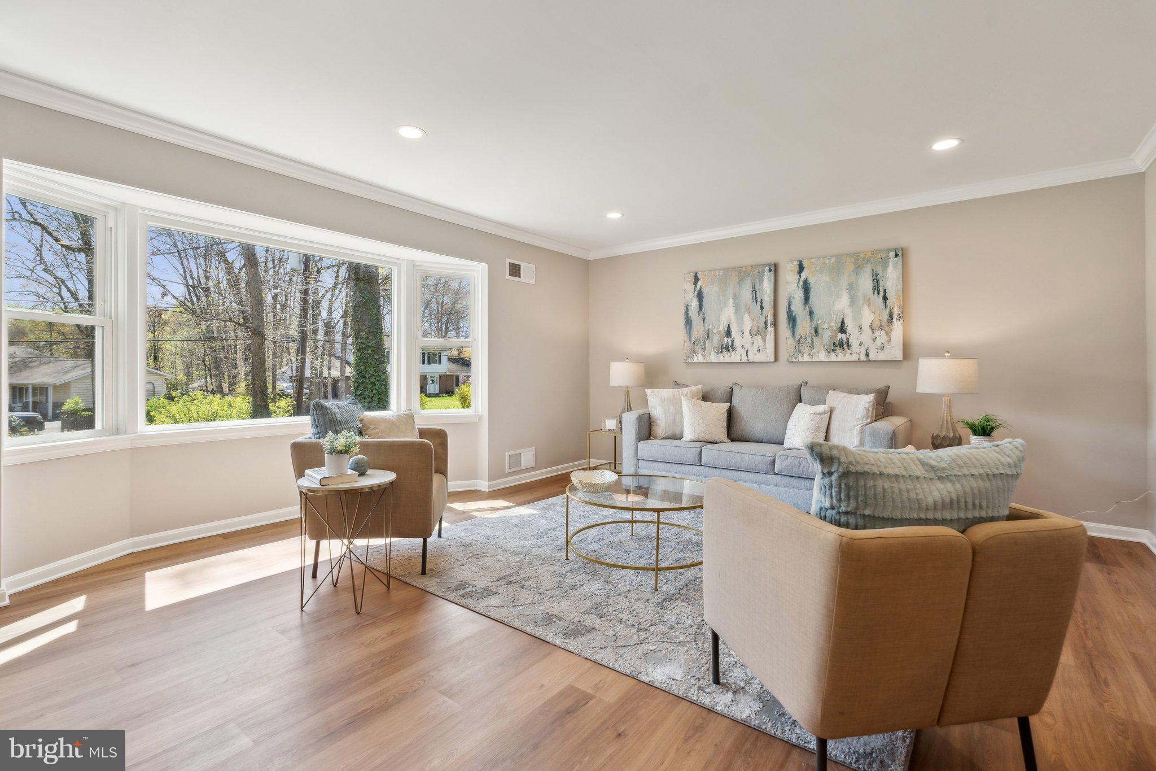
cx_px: 578
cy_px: 386
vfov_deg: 72.0
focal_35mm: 16
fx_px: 530
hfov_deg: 95.0
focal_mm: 16.5
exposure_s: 1/30
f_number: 8
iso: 200
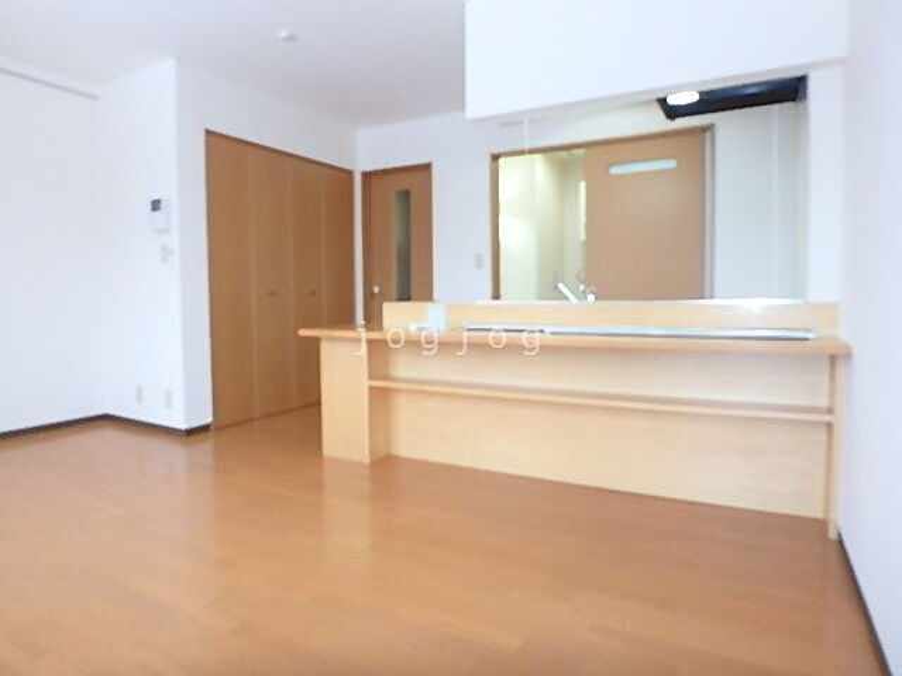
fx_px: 547
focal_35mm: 21
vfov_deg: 63.4
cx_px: 451
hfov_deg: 79.0
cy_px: 338
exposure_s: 1/30
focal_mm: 3.7
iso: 320
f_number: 3.5
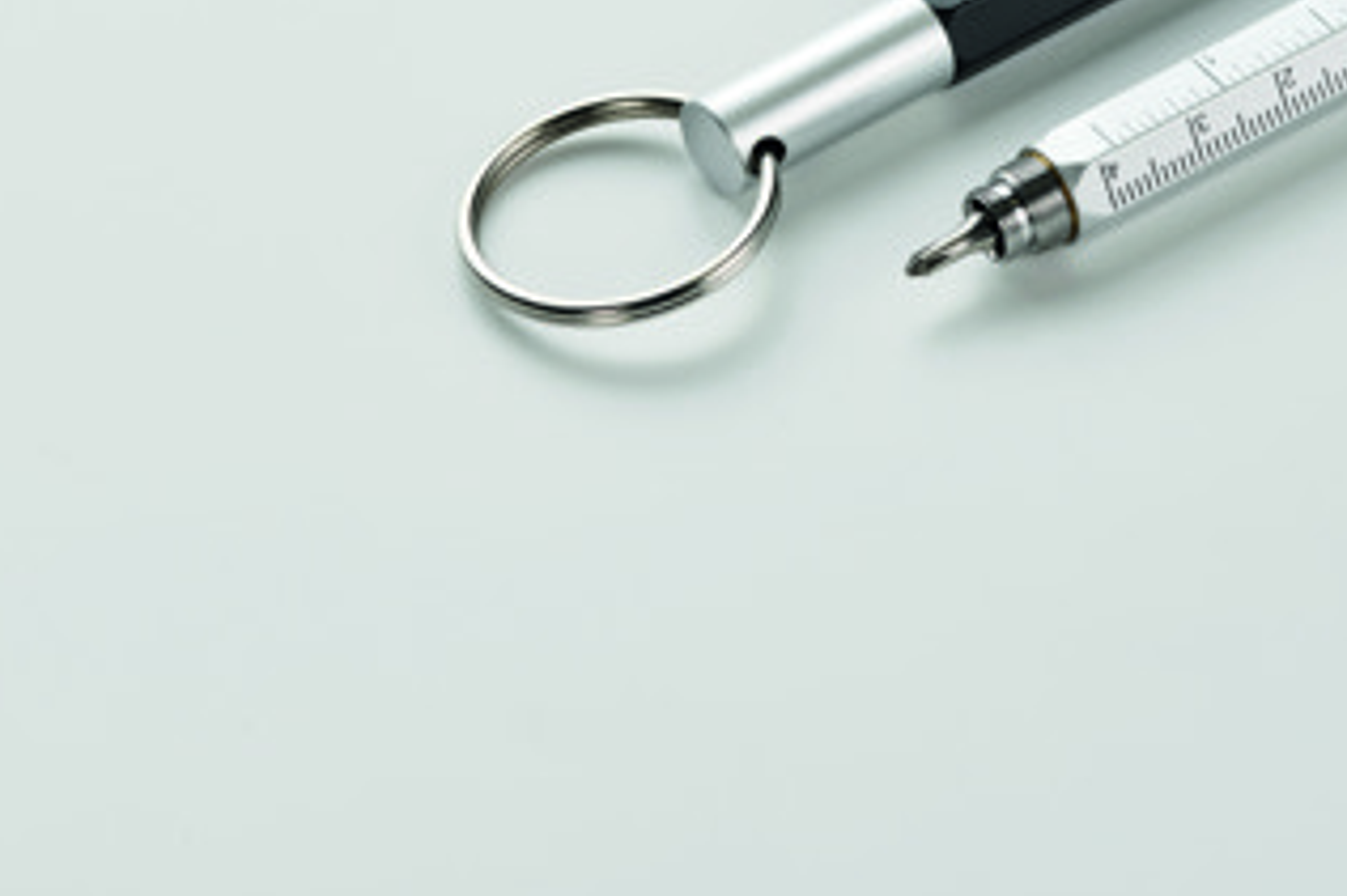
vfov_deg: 6.9
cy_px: 98
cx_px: 905
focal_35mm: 199
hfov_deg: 10.3
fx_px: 7442
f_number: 16
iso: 80
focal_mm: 105
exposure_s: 1/125
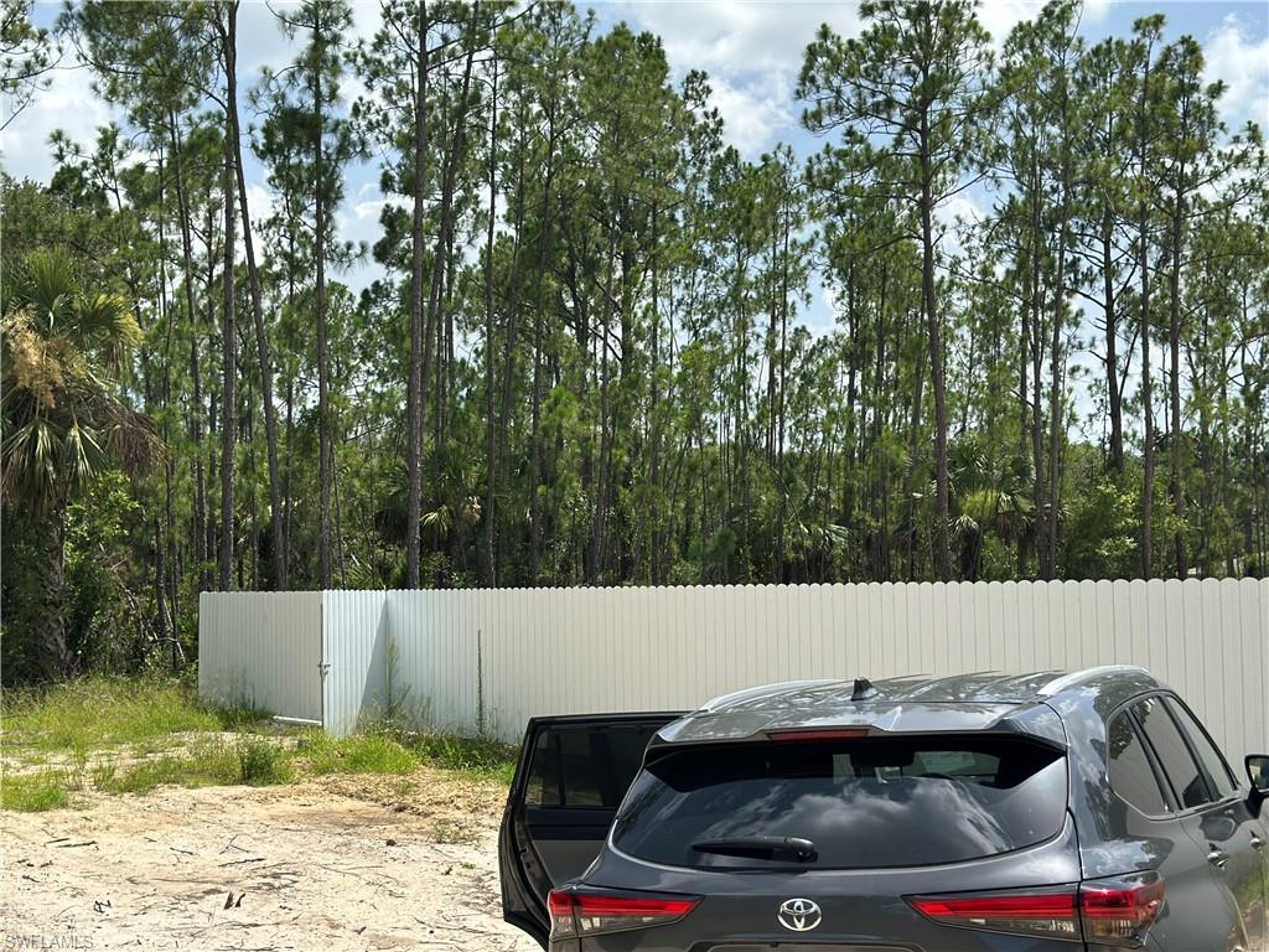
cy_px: 476
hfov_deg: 39.7
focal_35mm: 48
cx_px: 634
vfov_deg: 30.3
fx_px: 1760
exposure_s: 1/4785
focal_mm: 6.86
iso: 100
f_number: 1.78
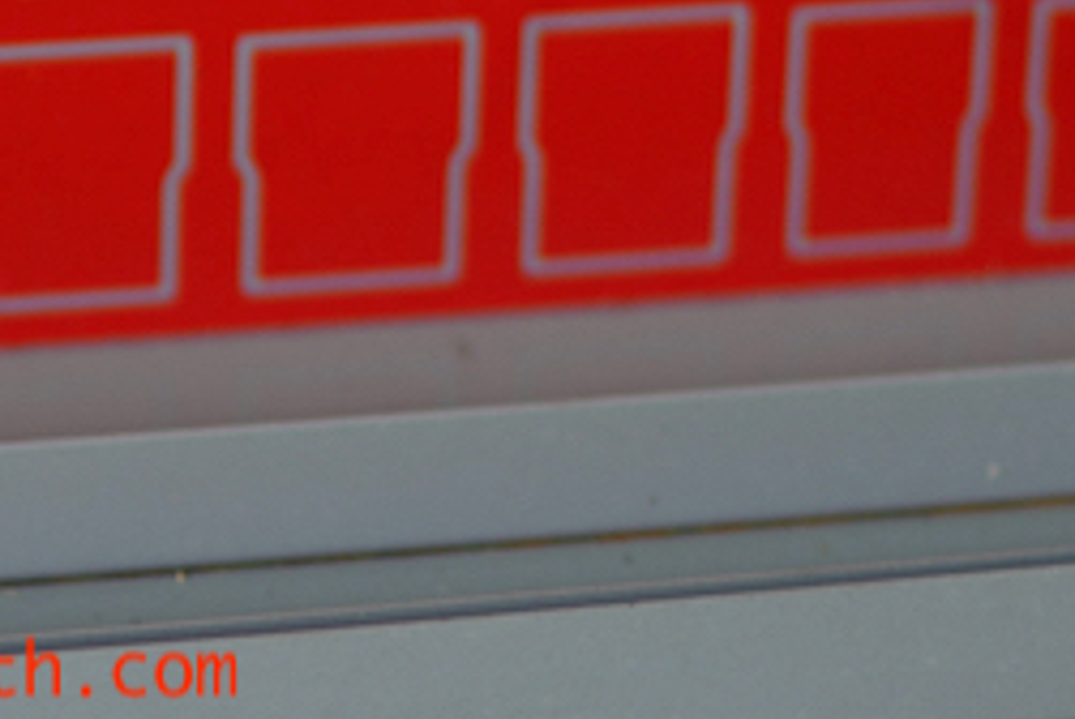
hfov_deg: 10.5
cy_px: -1215
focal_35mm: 195
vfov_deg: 6.6
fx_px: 5830
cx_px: 158
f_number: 1.6
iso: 100
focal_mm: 35
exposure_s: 1/60
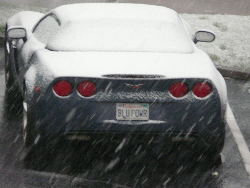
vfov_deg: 3.0
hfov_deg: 4.0
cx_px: 125
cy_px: 94
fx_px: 3568
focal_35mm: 494
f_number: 4.2
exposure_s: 1/30
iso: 800
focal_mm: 81.1
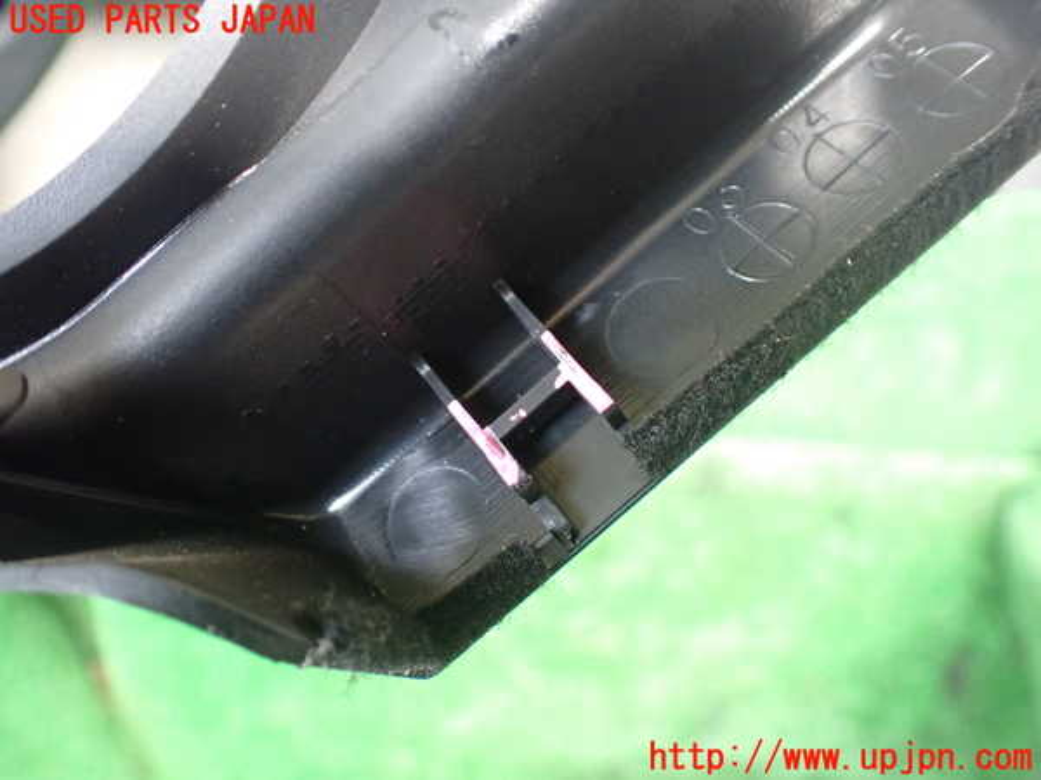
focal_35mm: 30
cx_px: 520
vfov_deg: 46.8
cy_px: 390
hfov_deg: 60.0
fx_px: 902
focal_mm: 5.4
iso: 800
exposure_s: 1/100
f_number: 2.3
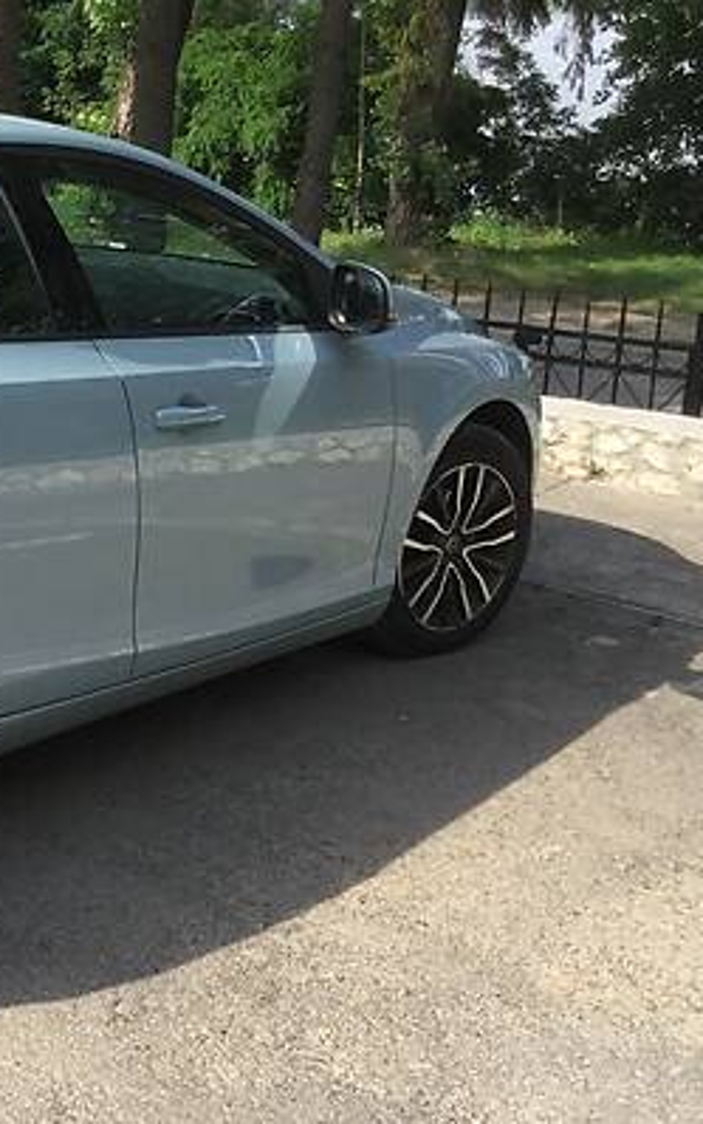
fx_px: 2022
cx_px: -178
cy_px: 573
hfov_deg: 18.5
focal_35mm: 66
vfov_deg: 31.1
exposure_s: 1/522
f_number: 2.4
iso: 25
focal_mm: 3.3
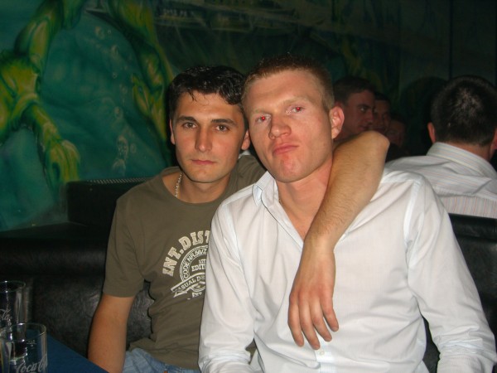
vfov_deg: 37.7
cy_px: 186
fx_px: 546
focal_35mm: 38
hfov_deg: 49.0
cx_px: 248
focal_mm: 7.9
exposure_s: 1/60
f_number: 2.8
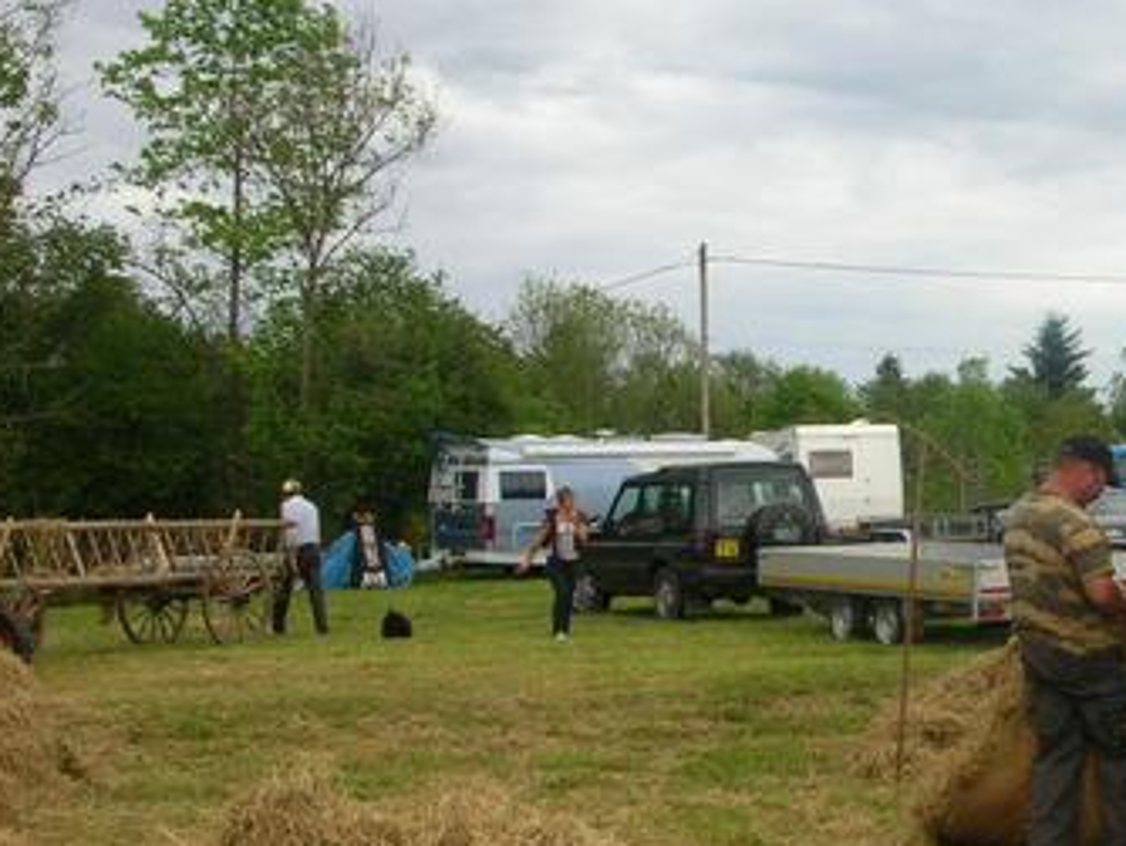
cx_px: 1059
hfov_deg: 27.7
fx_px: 2181
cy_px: 482
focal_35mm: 67
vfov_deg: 21.9
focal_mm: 5.8
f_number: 5.6
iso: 50
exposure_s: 1/166
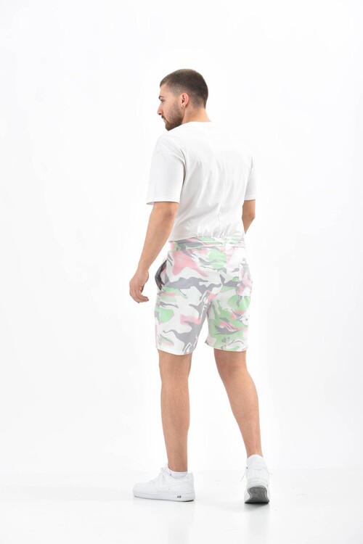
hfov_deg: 19.5
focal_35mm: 70
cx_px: 182
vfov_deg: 28.8
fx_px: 1059
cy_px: 272
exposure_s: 1/160
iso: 100
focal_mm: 70
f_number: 7.1
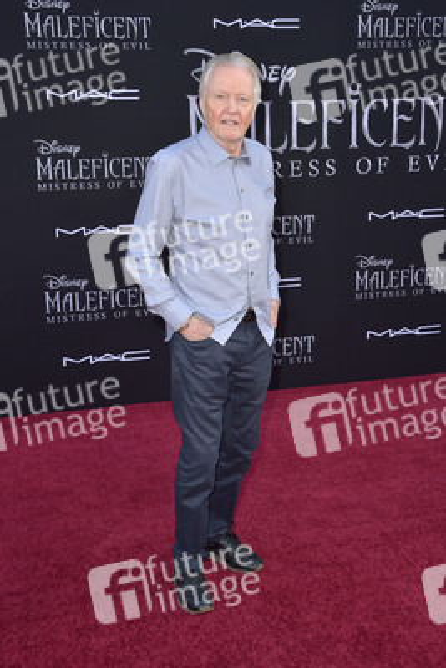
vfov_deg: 46.4
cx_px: 223
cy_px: 334
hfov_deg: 31.9
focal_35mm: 42
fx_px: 780
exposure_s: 1/250
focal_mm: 42
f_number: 7.1
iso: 400
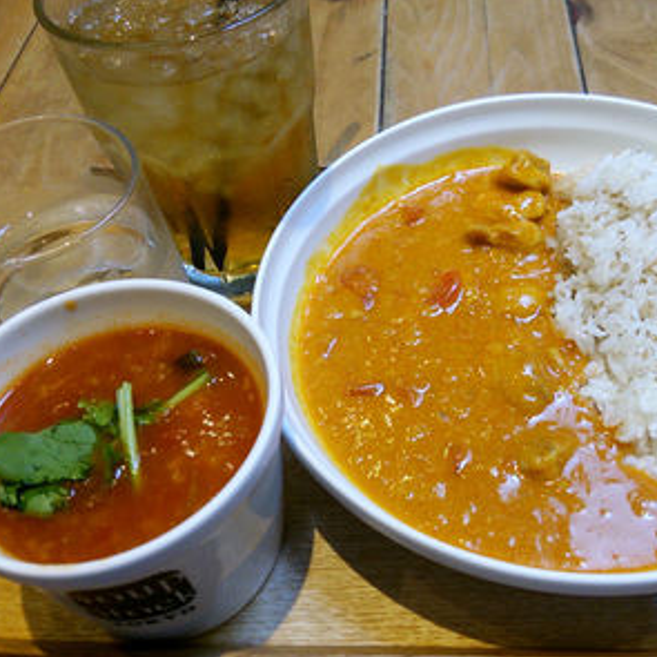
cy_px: 332
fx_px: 773
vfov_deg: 46.0
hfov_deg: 45.8
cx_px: 399
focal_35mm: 36
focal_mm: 4.06
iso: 50
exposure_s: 1/59
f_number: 1.94
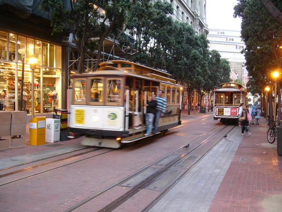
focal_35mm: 35
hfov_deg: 52.6
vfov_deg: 40.7
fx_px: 285
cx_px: 141
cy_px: 106
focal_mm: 5.8
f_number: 2.8
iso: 200
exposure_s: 1/10
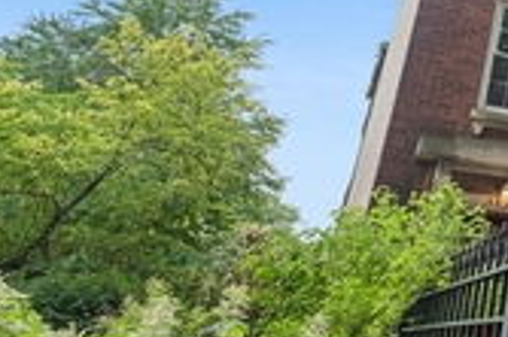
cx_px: 712
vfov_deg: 28.1
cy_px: 33
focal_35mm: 46
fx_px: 648
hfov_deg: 30.2
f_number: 8
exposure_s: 1/100
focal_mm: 16
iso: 320
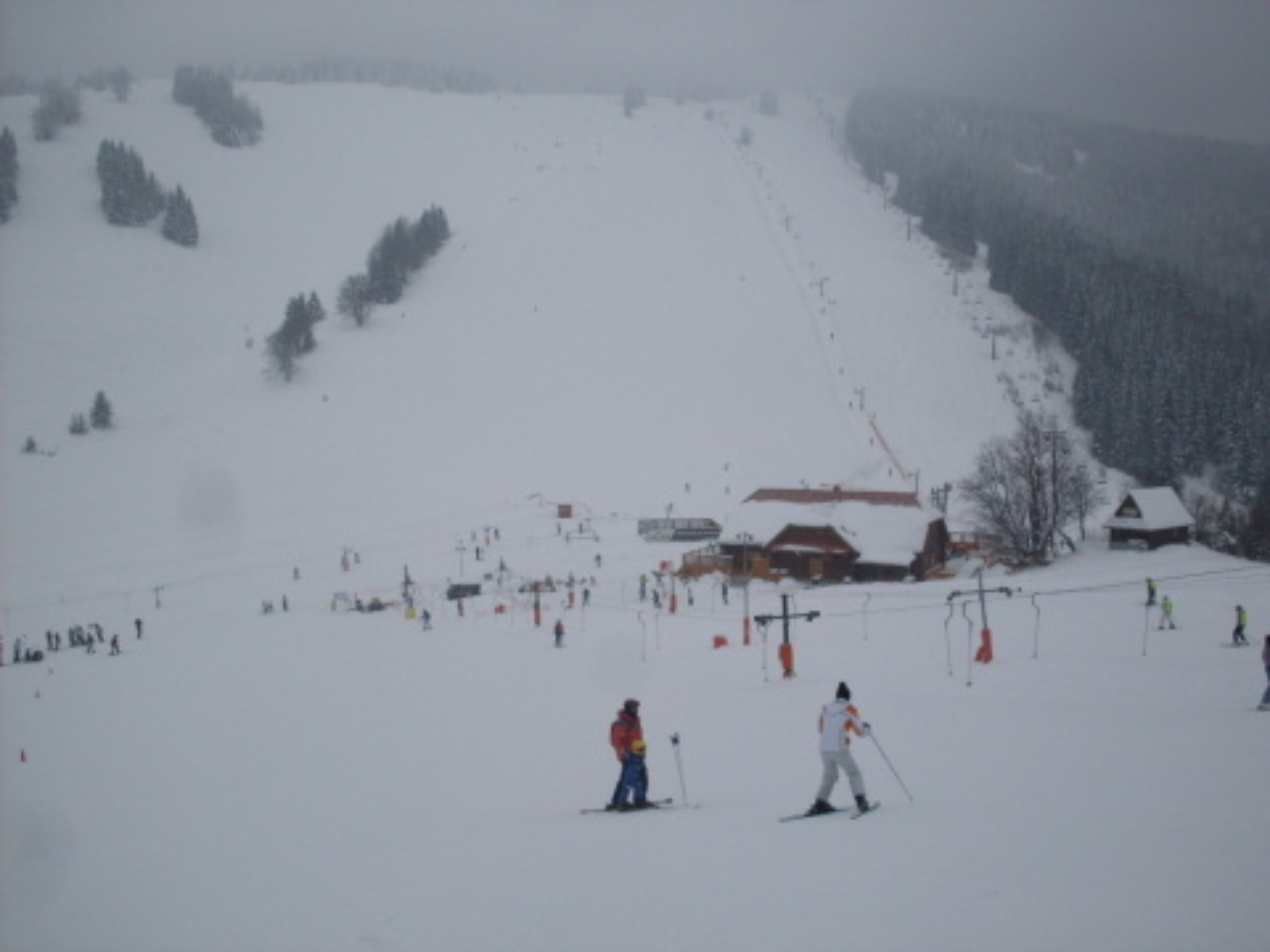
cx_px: 635
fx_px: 1394
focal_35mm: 38
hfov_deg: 49.0
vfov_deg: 37.7
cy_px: 476
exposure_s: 1/350
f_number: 8.4
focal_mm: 6.3
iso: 80
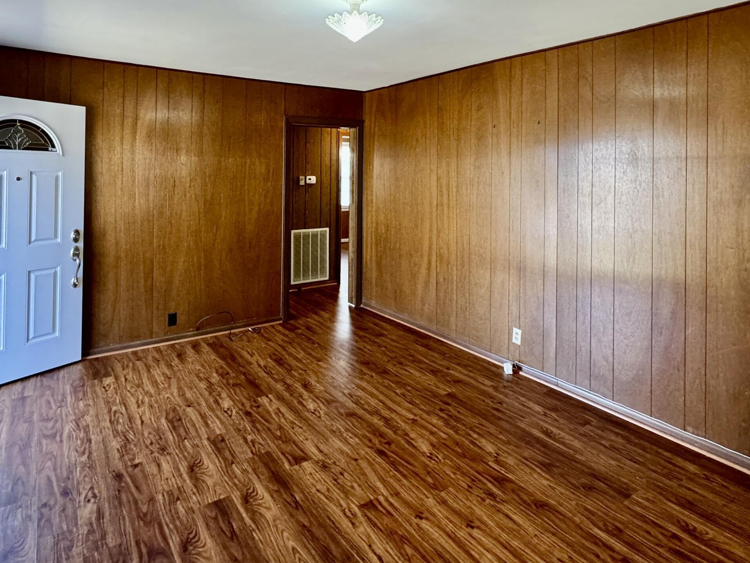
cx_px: 366
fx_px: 477
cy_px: 171
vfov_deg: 59.1
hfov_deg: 76.4
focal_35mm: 22
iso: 320
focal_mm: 2.22
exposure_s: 1/92
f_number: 2.2
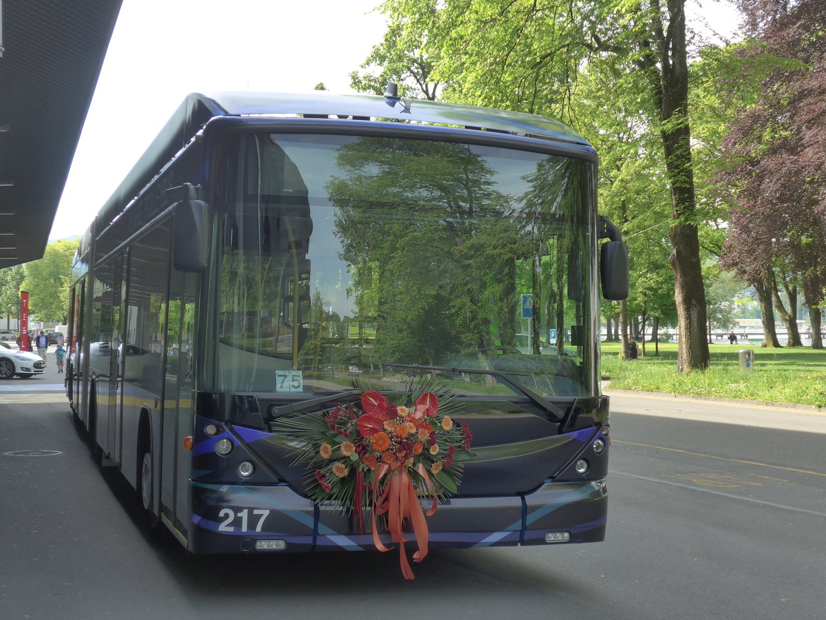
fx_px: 1241
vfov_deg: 28.0
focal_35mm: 52
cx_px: 413
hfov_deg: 36.8
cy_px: 310
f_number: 3.3
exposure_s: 1/250
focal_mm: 10.7
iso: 160
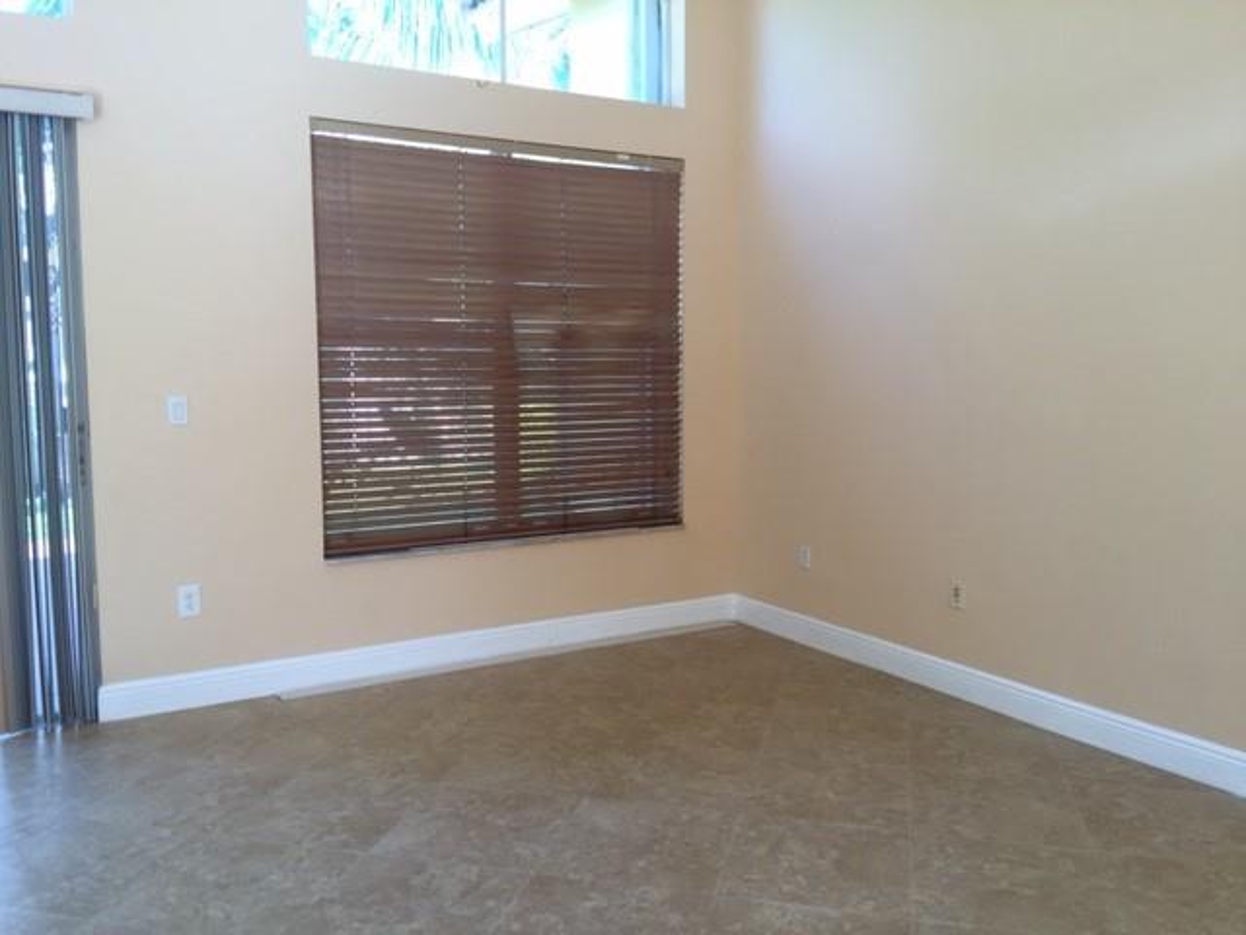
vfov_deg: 48.2
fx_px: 1044
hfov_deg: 61.7
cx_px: 623
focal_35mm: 29
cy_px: 468
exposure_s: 1/60
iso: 40
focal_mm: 4.15
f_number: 2.2
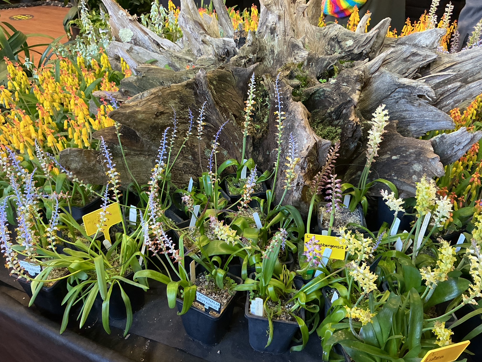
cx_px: 241
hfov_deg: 61.7
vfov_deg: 48.2
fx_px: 404
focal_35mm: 29
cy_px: 181
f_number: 1.8
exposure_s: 1/50
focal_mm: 3
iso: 160
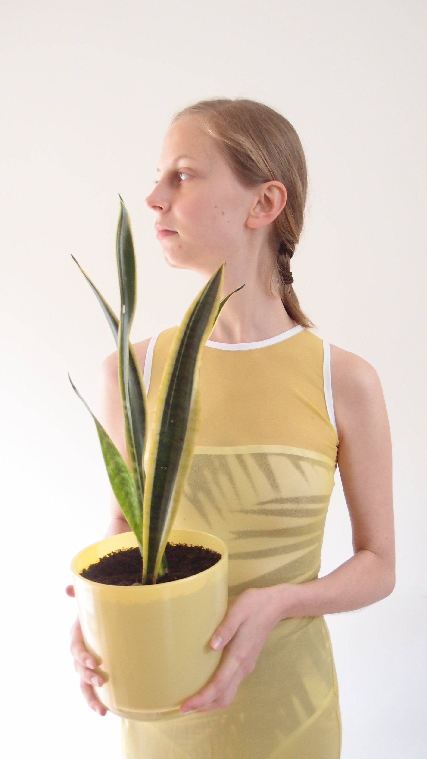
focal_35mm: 31
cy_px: 383
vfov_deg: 62.6
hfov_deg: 37.8
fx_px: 624
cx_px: 230
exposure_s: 1/25
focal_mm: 6
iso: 200
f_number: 1.8
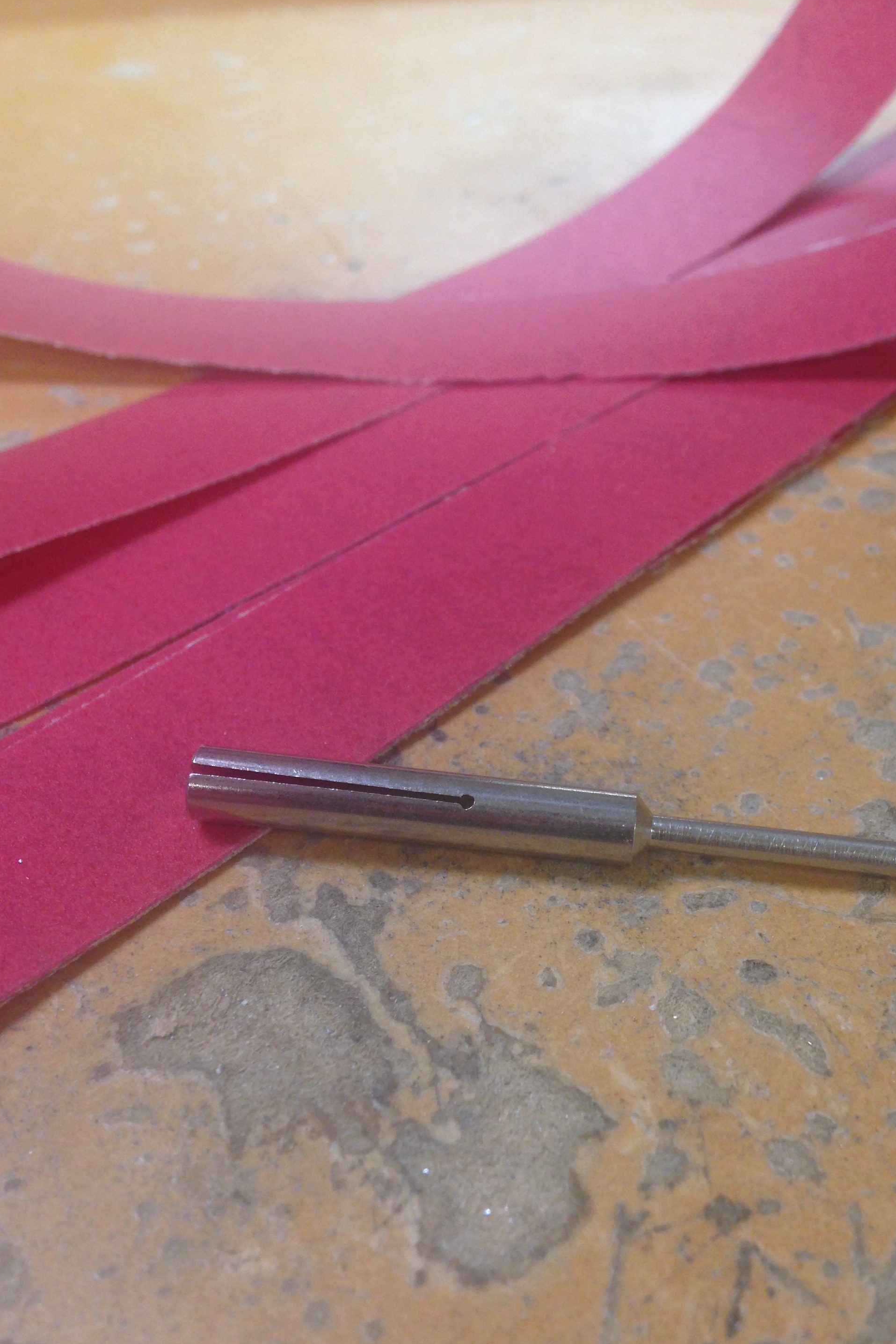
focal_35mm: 39
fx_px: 1456
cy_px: 667
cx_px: 498
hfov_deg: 34.2
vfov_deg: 49.6
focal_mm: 4.12
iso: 80
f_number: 2.4
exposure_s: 1/20
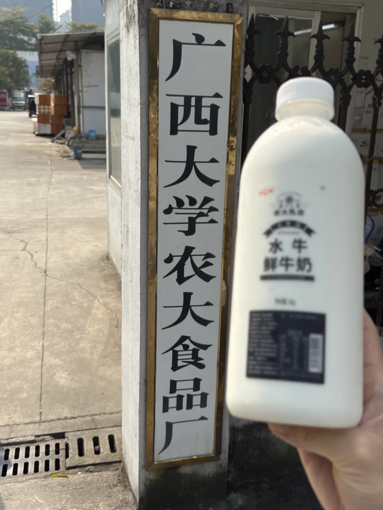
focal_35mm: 38
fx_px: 560
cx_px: 190
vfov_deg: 49.0
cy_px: 254
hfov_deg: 37.7
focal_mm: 6.76
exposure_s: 1/6024
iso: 100
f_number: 1.78
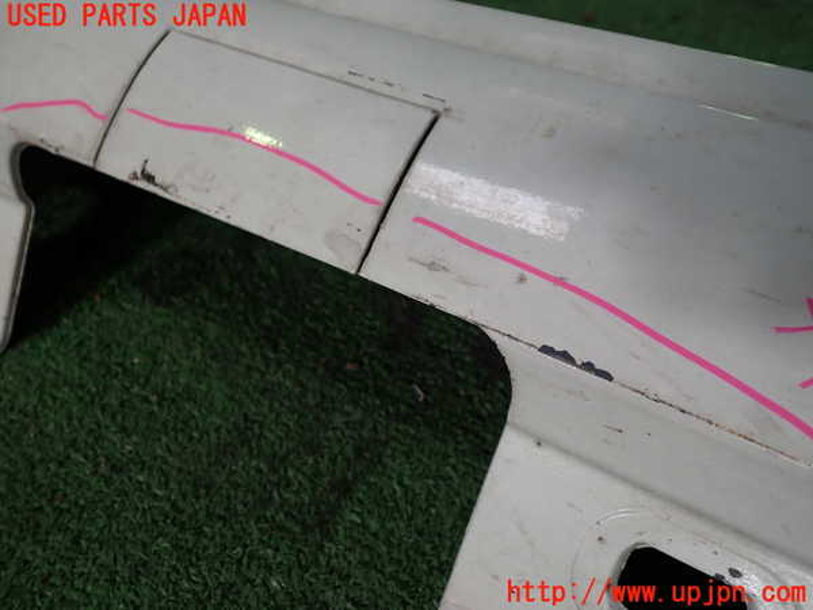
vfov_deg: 46.8
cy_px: 305
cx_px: 406
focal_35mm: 30
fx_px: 705
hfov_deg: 60.0
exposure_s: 1/100
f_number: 2.3
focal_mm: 5.4
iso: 100
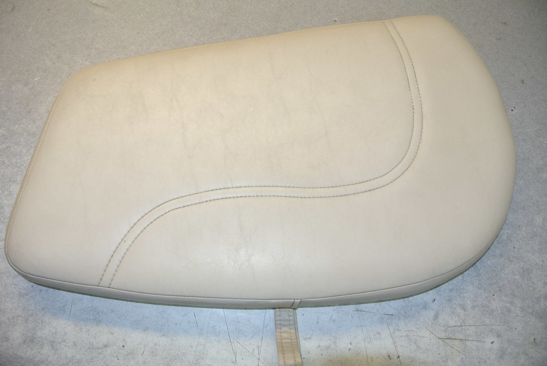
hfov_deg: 67.3
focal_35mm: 27
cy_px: 183
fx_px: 411
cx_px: 274
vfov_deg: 48.0
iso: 200
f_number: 4.5
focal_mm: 10
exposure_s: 1/60
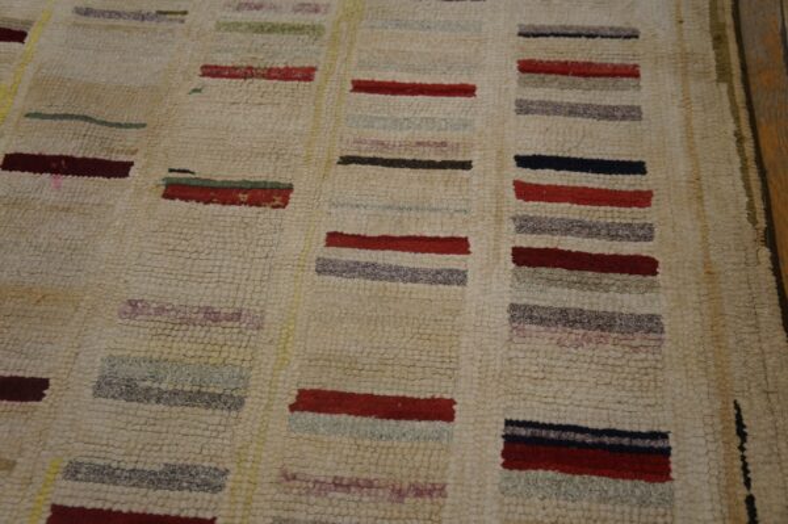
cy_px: 262
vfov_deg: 34.2
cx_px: 394
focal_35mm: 39
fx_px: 853
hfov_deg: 49.6
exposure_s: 1/60
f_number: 4
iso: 320
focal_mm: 26
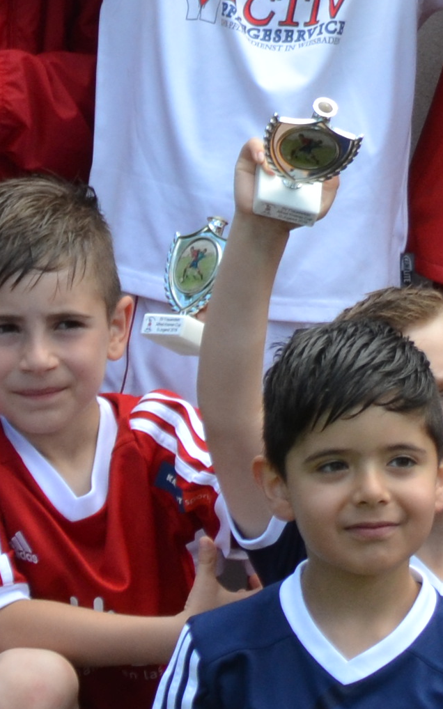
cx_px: 830
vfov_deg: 2.8
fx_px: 14704
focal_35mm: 761
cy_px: 321
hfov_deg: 1.7
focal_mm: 110
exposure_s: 1/800
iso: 400
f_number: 4.2
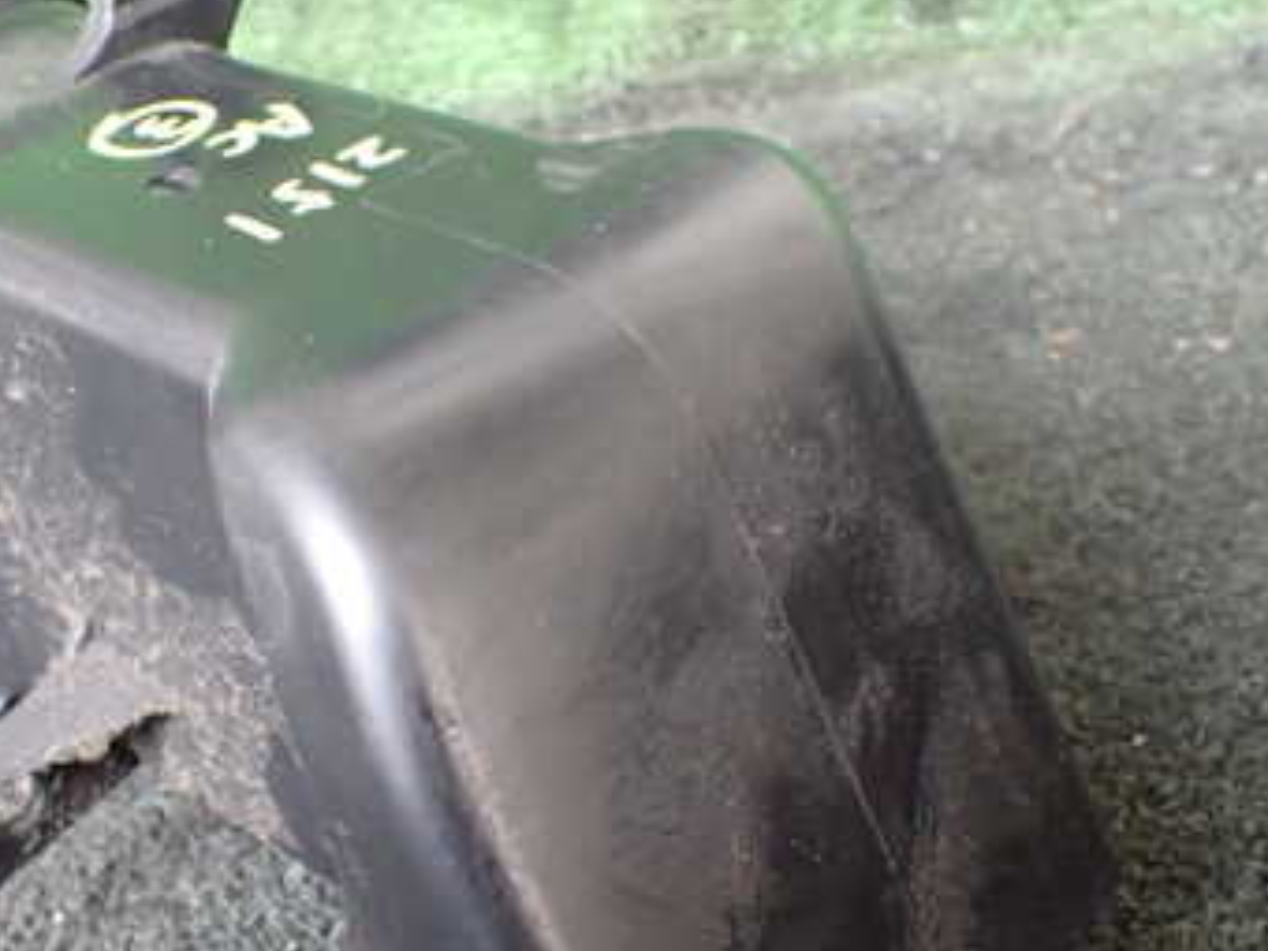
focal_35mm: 53
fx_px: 1941
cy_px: 571
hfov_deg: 35.6
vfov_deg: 27.5
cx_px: 358
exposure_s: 1/60
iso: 800
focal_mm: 5.4
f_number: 2.3
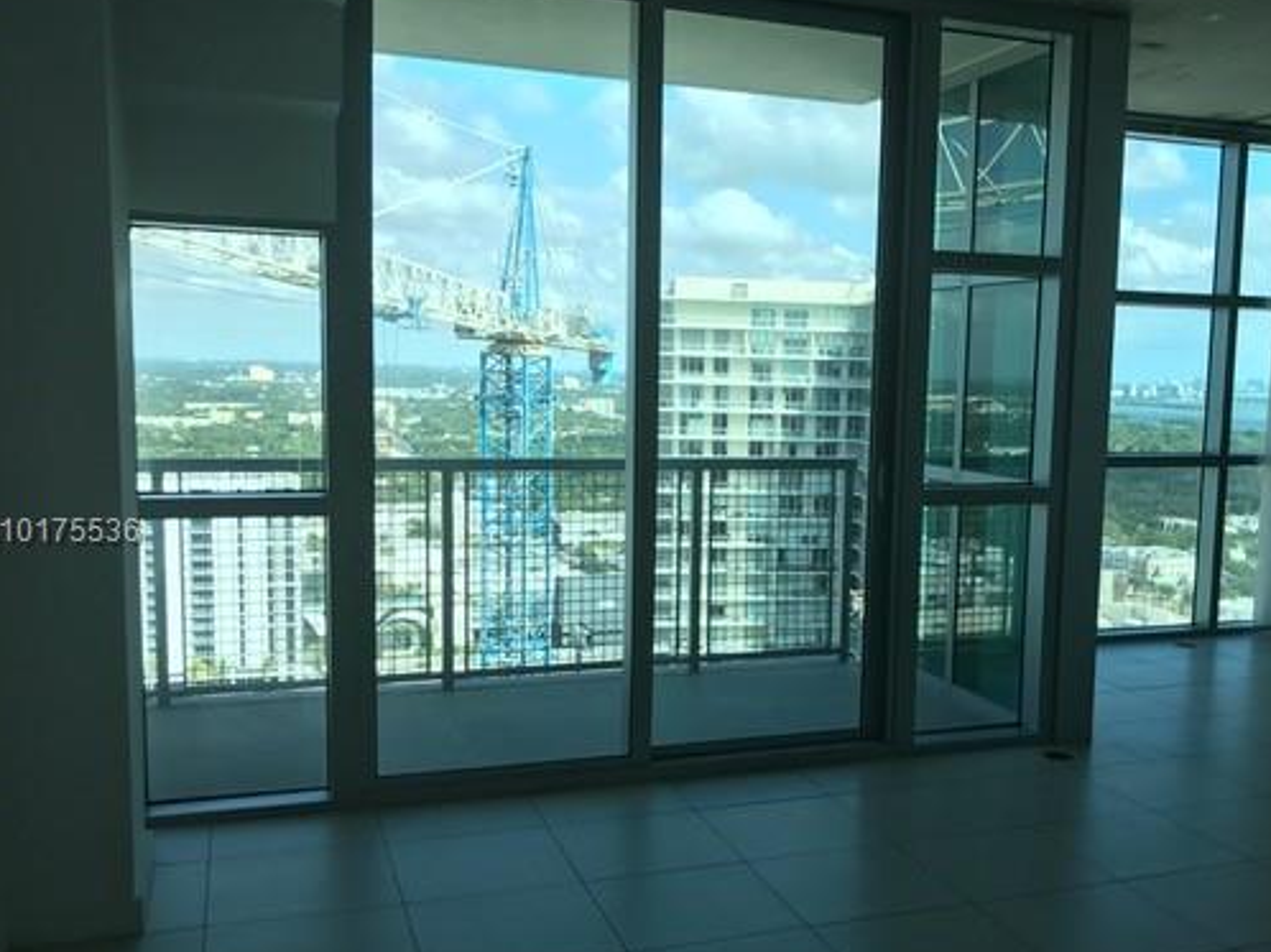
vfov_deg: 39.6
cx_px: 789
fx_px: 1321
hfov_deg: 50.9
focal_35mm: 36
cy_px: 533
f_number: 1.8
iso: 20
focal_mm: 3.99
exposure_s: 1/772
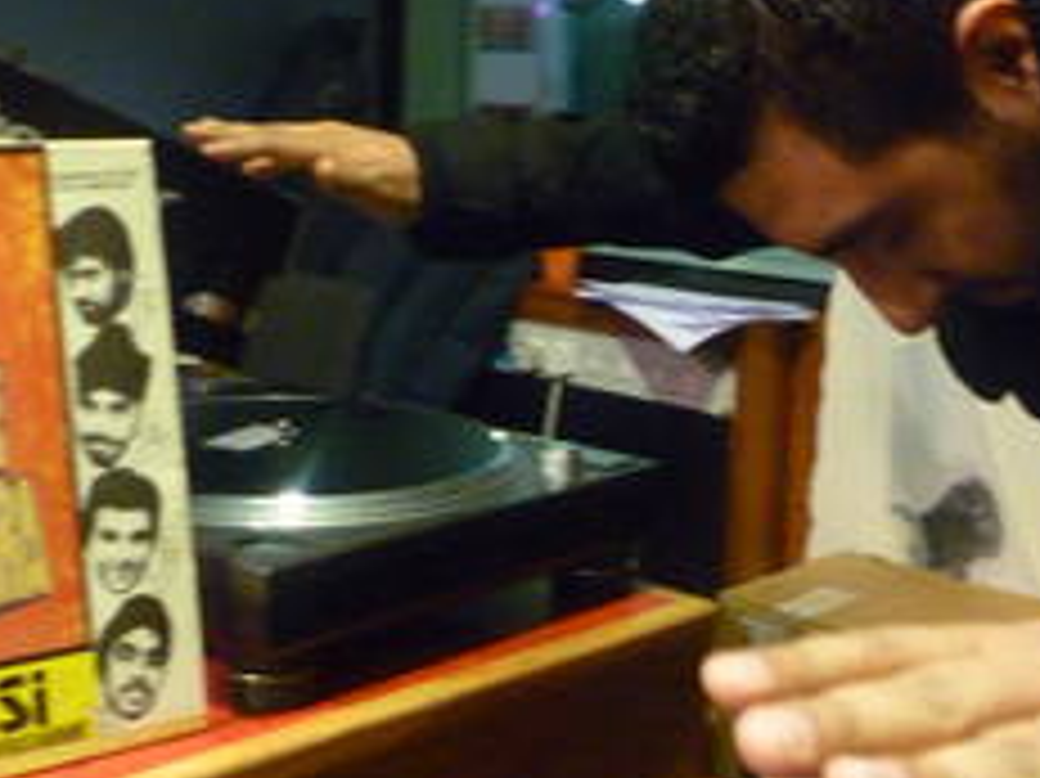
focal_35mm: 60
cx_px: 396
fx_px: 1802
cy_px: 223
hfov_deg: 32.1
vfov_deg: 24.2
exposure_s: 1/10
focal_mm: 5.8
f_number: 3.5
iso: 800
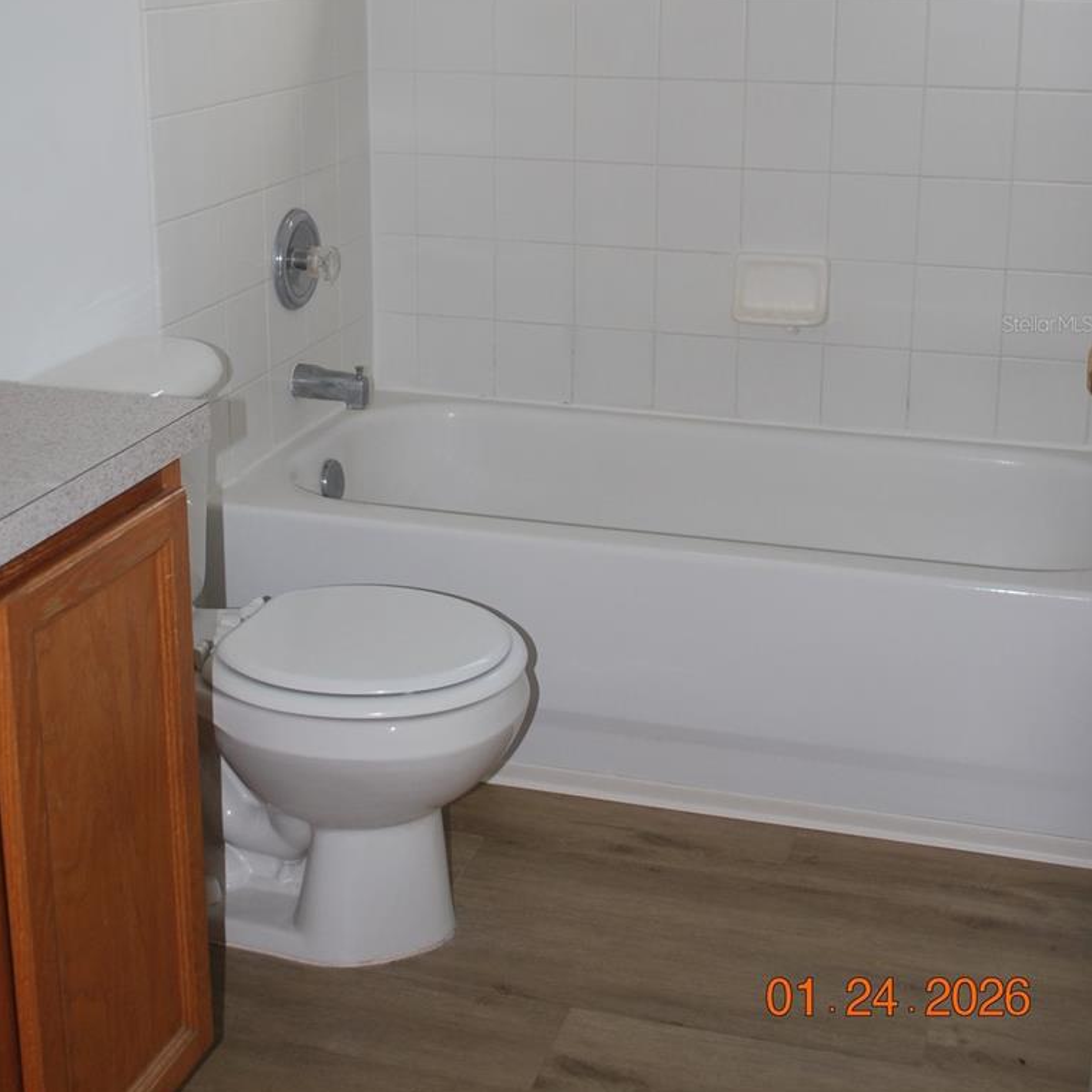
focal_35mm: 48
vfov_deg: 34.9
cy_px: 324
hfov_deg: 35.4
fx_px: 1713
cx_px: 525
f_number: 4.2
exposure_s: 1/60
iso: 200
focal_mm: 24
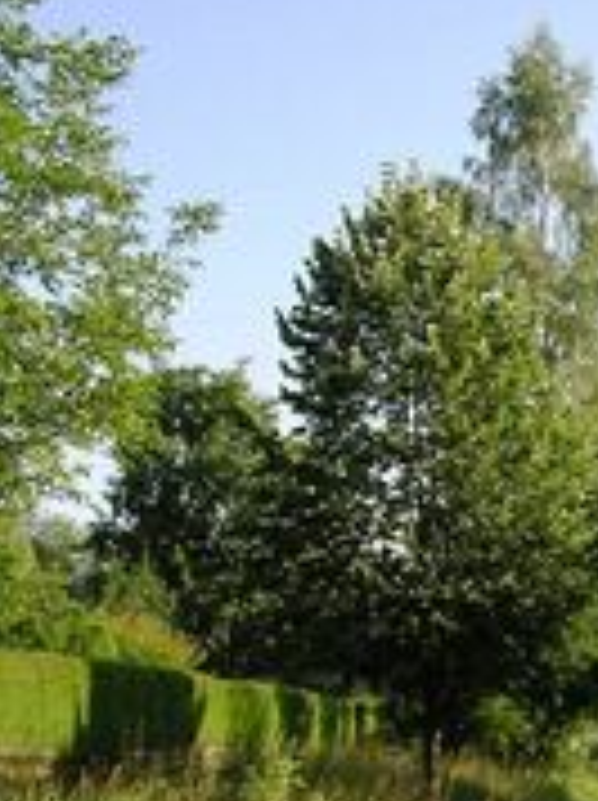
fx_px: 2170
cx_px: 737
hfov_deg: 15.1
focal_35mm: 94
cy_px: 670
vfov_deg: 20.6
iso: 100
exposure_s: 1/409
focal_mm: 5.8
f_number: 2.8
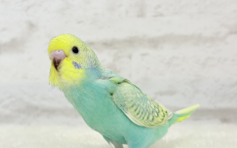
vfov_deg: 23.1
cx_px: 118
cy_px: 82
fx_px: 362
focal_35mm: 56
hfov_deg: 36.3
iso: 50
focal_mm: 5.96
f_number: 1.6
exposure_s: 1/100
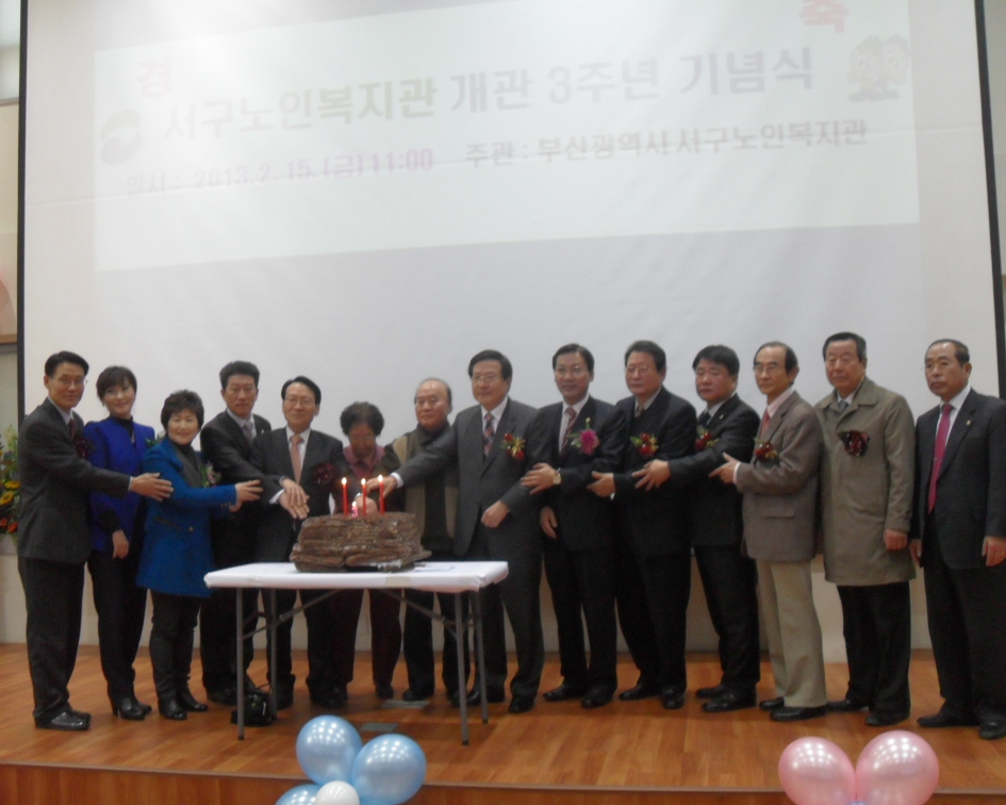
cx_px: 488
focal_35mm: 37
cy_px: 399
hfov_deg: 49.1
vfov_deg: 40.1
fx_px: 1102
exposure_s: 1/30
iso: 160
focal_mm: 6.2
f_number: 2.8
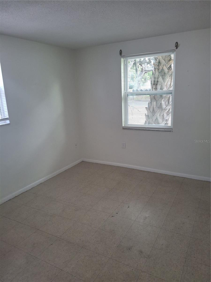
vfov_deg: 69.4
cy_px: 141
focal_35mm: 25
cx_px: 106
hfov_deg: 54.9
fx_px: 203
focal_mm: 4.69
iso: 250
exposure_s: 1/120
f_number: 1.8
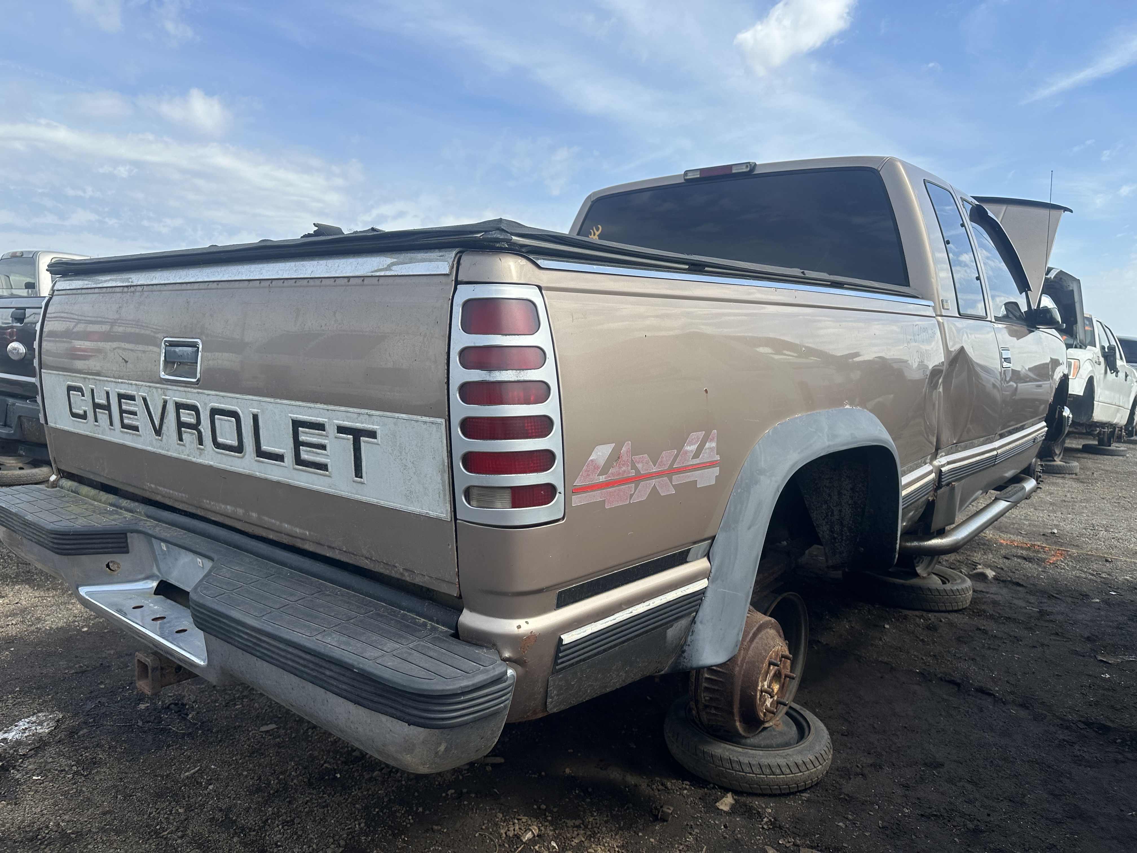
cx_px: 568
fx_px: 788
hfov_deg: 71.6
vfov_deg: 56.8
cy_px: 426
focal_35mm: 24
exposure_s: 1/3058
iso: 80
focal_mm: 6.86
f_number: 1.78
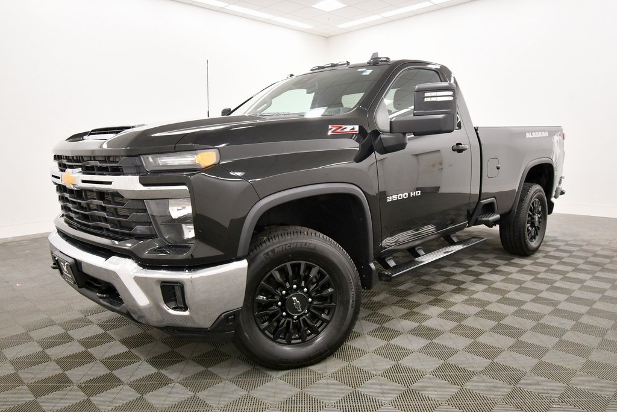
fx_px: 429
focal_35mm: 25
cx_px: 308
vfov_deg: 51.3
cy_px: 206
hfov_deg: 71.5
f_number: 5.3
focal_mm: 17
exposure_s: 1/125
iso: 1400
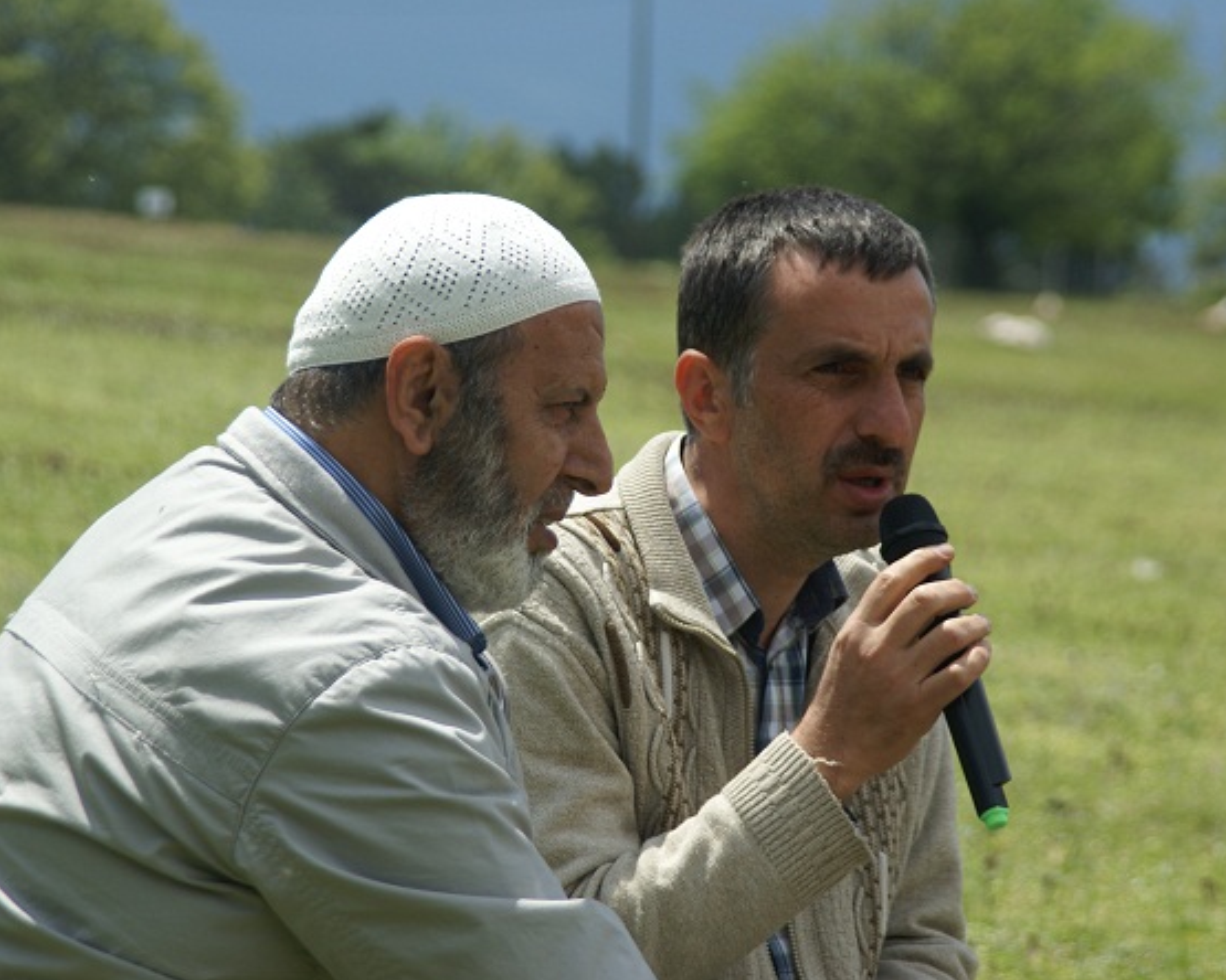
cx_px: 665
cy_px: 490
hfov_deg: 9.5
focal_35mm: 204
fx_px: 7402
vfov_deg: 7.6
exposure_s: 1/500
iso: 100
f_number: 8
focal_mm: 120
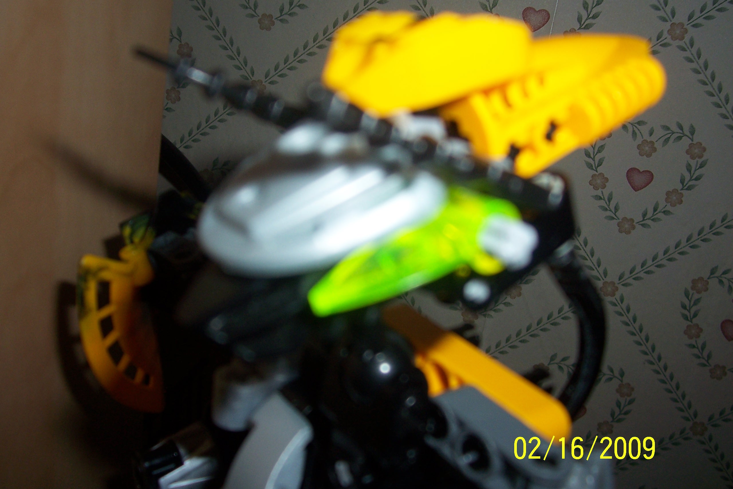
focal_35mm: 34
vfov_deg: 38.9
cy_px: 244
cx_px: 366
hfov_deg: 55.8
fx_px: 692
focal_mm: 5.6
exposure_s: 1/60
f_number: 2.7
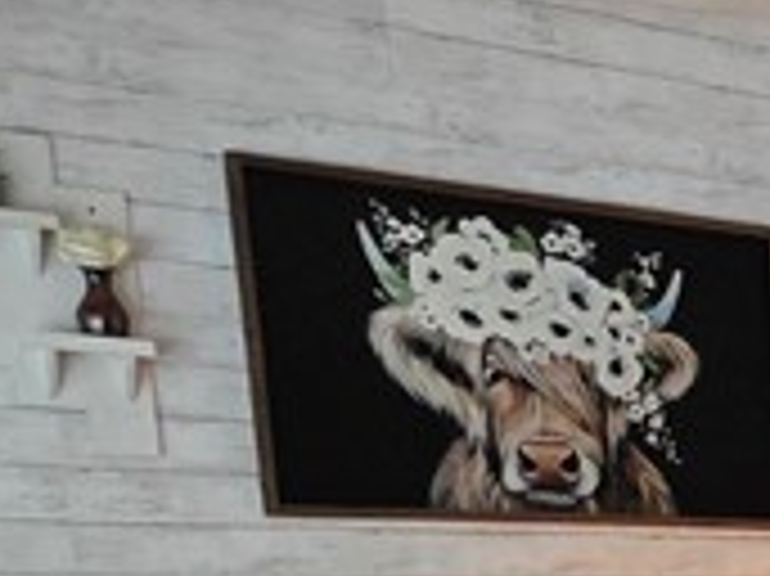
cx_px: 1707
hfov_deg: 16.2
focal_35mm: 78
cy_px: 936
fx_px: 1734
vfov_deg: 16.6
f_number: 1.9
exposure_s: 1/50.3
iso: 640
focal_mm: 2.2
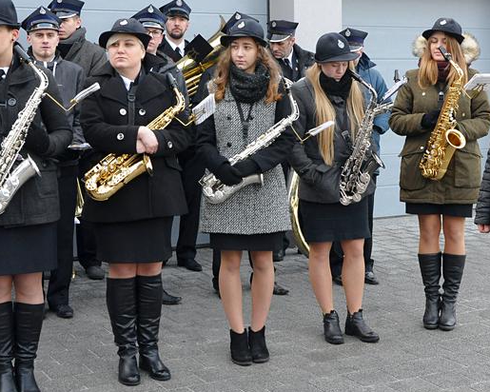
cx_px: 264
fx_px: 943
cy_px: 185
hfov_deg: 29.1
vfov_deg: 23.5
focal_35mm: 65
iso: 1600
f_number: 8
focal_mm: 28
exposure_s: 1/160
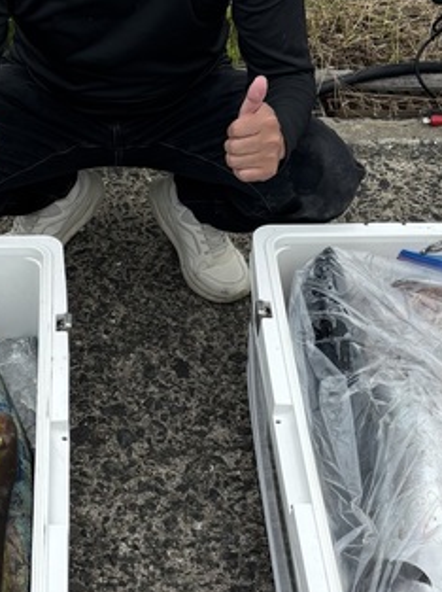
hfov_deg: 20.6
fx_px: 1211
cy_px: 278
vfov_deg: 27.4
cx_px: 127
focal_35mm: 71
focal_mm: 5.96
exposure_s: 1/1751
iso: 50
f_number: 1.6
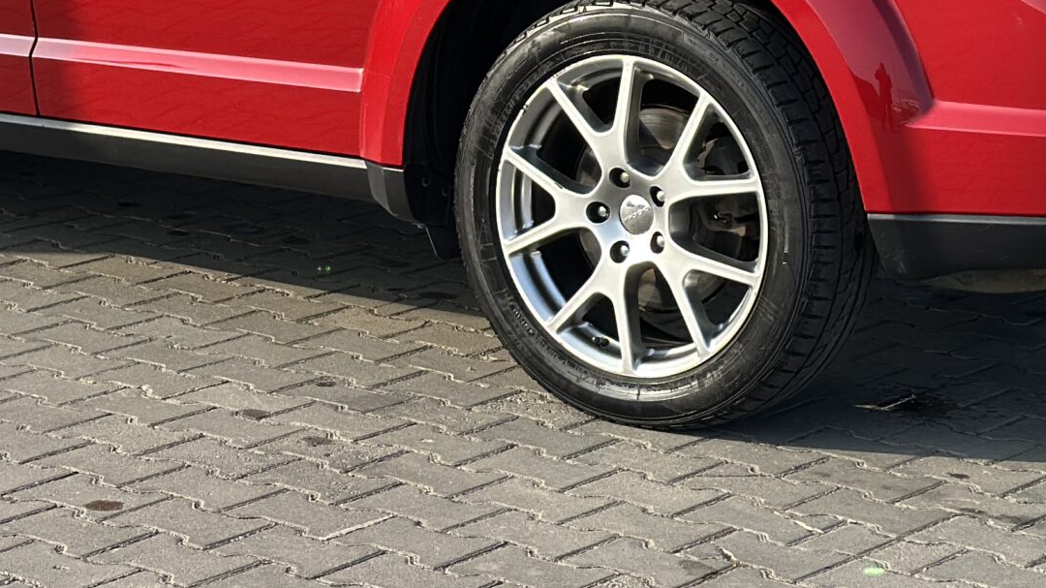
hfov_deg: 17.3
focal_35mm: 124
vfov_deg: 9.7
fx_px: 3439
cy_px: 42
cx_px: 414
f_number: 1.78
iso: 100
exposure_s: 1/2252
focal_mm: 6.86
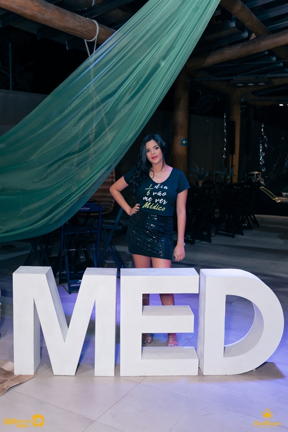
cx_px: 144
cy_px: 216
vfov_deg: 53.1
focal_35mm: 36
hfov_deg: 36.9
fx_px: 432
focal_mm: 24
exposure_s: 1/200
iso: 800
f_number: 2.8
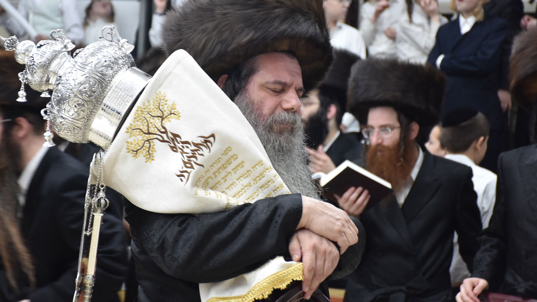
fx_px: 1794
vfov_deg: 9.6
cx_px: 269
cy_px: 132
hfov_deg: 17.0
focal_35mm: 126
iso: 800
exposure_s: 1/60
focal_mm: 80
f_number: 5.6
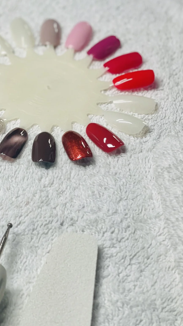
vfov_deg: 22.7
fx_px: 811
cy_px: 179
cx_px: 14
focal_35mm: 94
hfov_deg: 12.8
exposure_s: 1/115
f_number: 2
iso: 25
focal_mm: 6
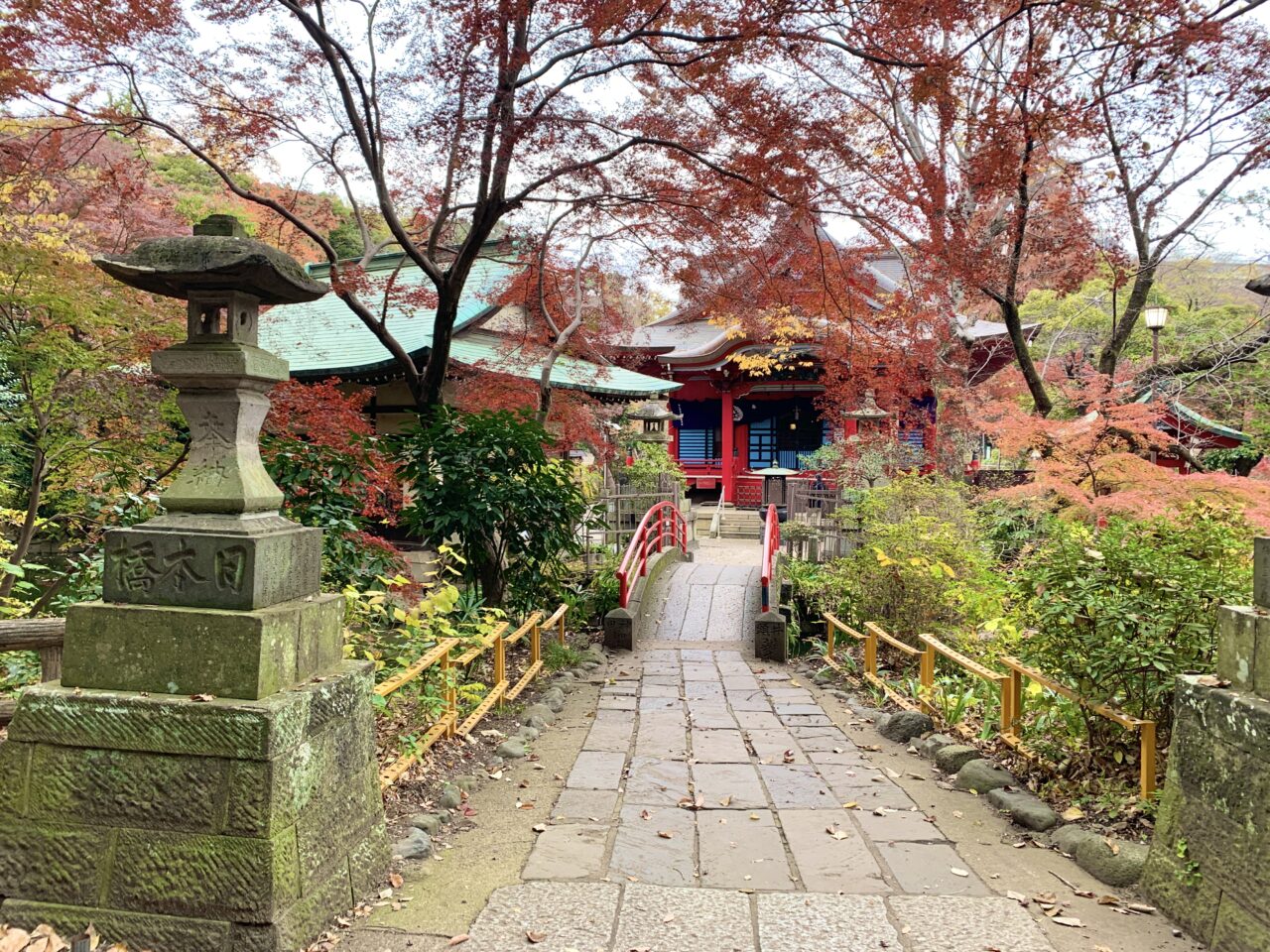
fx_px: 954
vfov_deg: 53.1
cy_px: 476
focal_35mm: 26
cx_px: 635
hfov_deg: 67.3
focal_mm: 4.25
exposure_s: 1/121
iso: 40
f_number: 1.8
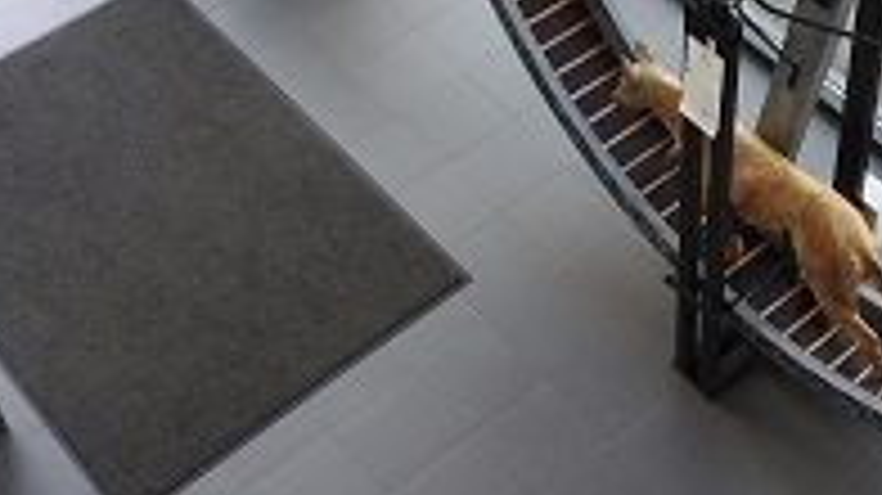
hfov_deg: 29.4
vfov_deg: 16.7
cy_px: -45
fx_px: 1636
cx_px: 716
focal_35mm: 70
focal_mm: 6.3
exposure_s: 1/100
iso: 100
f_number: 3.8
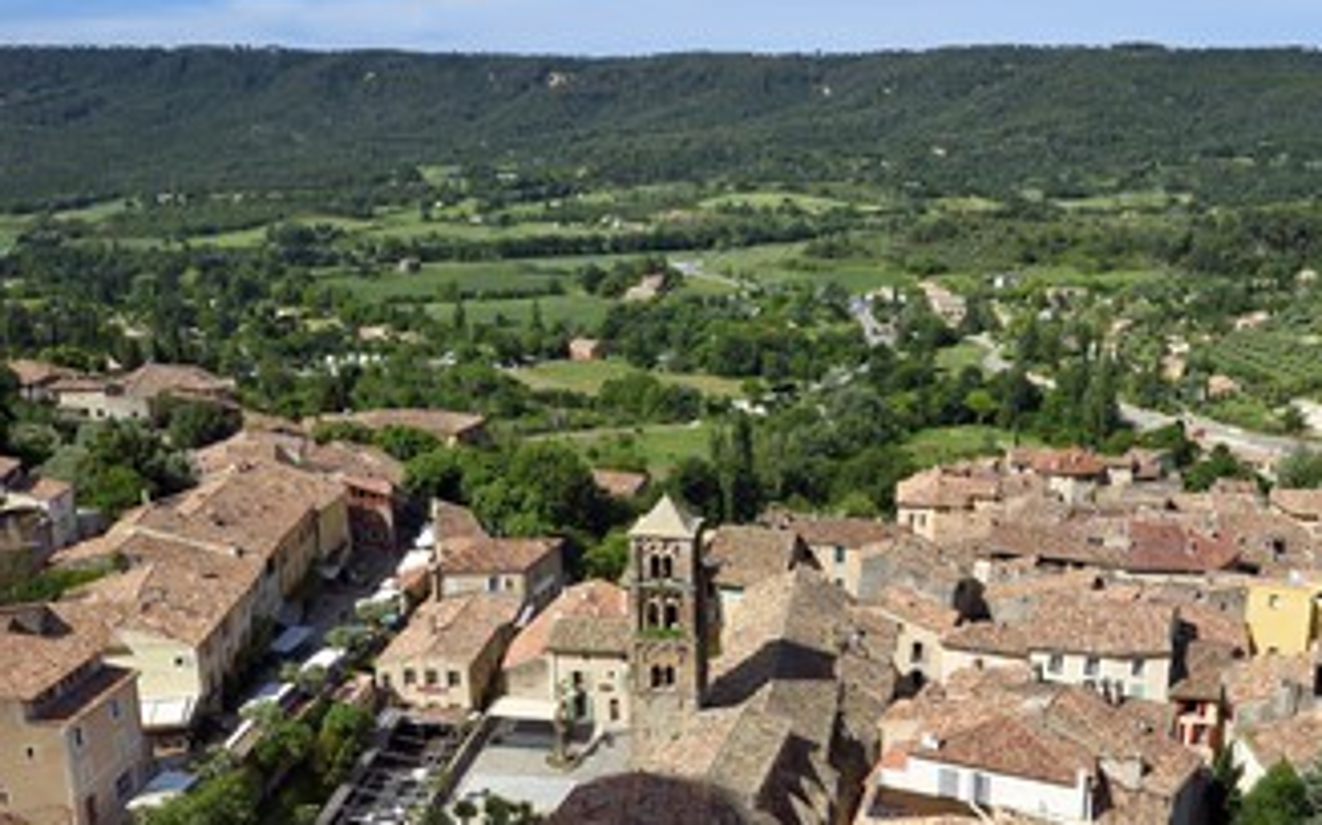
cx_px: 817
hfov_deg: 51.1
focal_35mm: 38
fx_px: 1368
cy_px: 465
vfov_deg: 33.5
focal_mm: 29
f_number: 13
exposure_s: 1/250
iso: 200
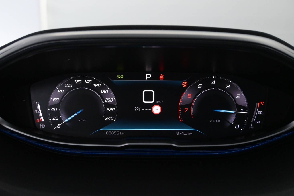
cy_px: 98
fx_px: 367
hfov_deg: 43.6
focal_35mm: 45
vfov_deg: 29.9
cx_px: 147
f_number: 5.6
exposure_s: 1/125
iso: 2500
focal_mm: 30
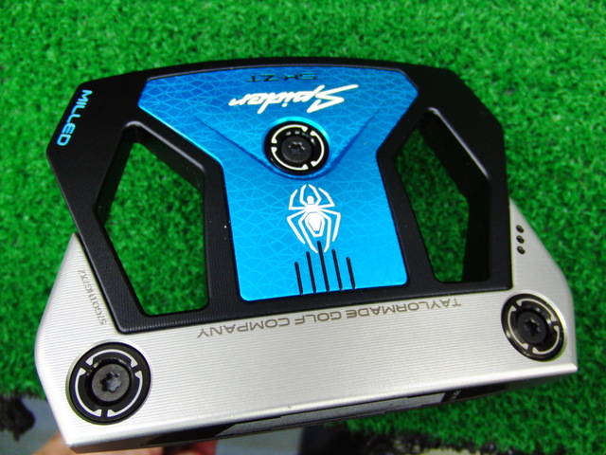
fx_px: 648
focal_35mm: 37
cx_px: 303
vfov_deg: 38.7
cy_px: 228
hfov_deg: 50.1
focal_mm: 6.42
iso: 400
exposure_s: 1/40
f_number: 3.6
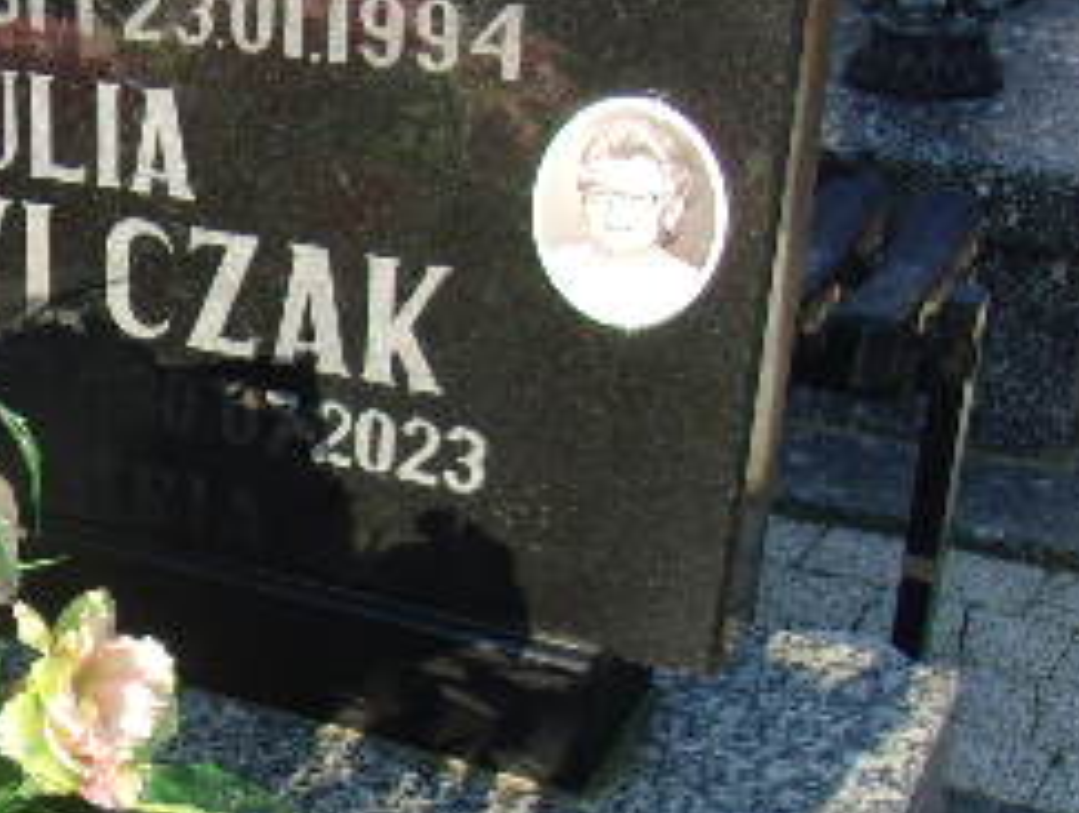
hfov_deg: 25.2
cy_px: 480
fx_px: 2216
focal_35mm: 71
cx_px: -133
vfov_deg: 20.8
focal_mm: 4.9
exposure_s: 1/340
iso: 80
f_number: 3
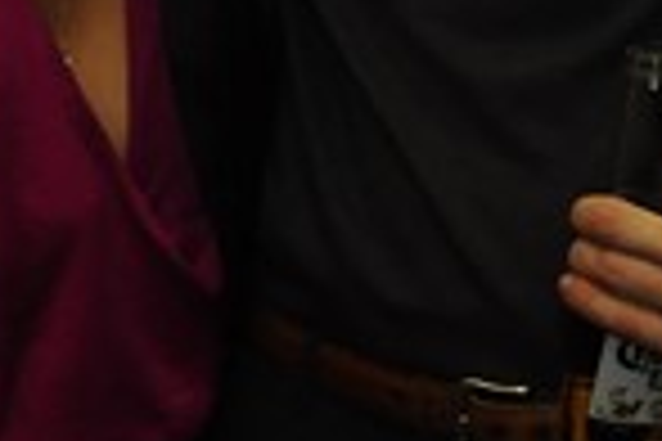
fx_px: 4505
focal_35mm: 245
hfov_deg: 8.3
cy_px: 32
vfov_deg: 5.6
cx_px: -41
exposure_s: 1/60
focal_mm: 24
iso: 800
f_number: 5.6
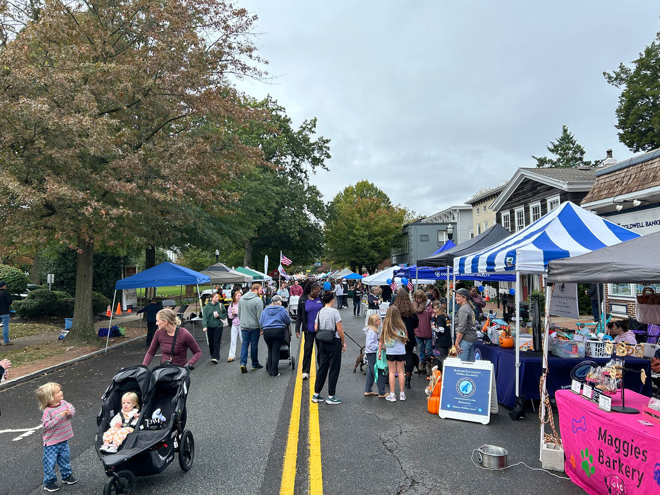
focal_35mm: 26
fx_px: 496
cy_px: 248
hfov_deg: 67.3
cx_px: 330
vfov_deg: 53.1
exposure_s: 1/1377
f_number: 1.5
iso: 50
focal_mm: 5.7
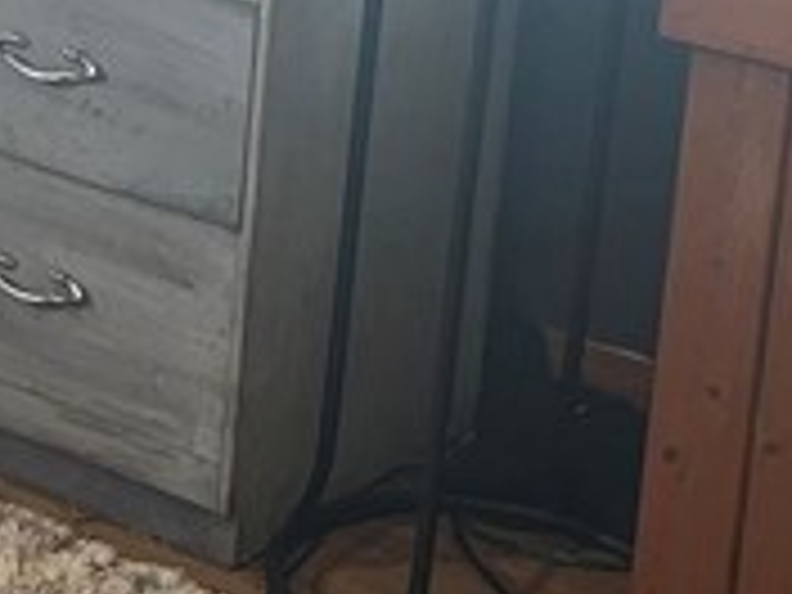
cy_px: -184
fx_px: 3455
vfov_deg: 9.6
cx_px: -166
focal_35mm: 151
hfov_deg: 12.7
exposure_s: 1/15
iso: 50
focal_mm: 5.7
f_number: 1.5
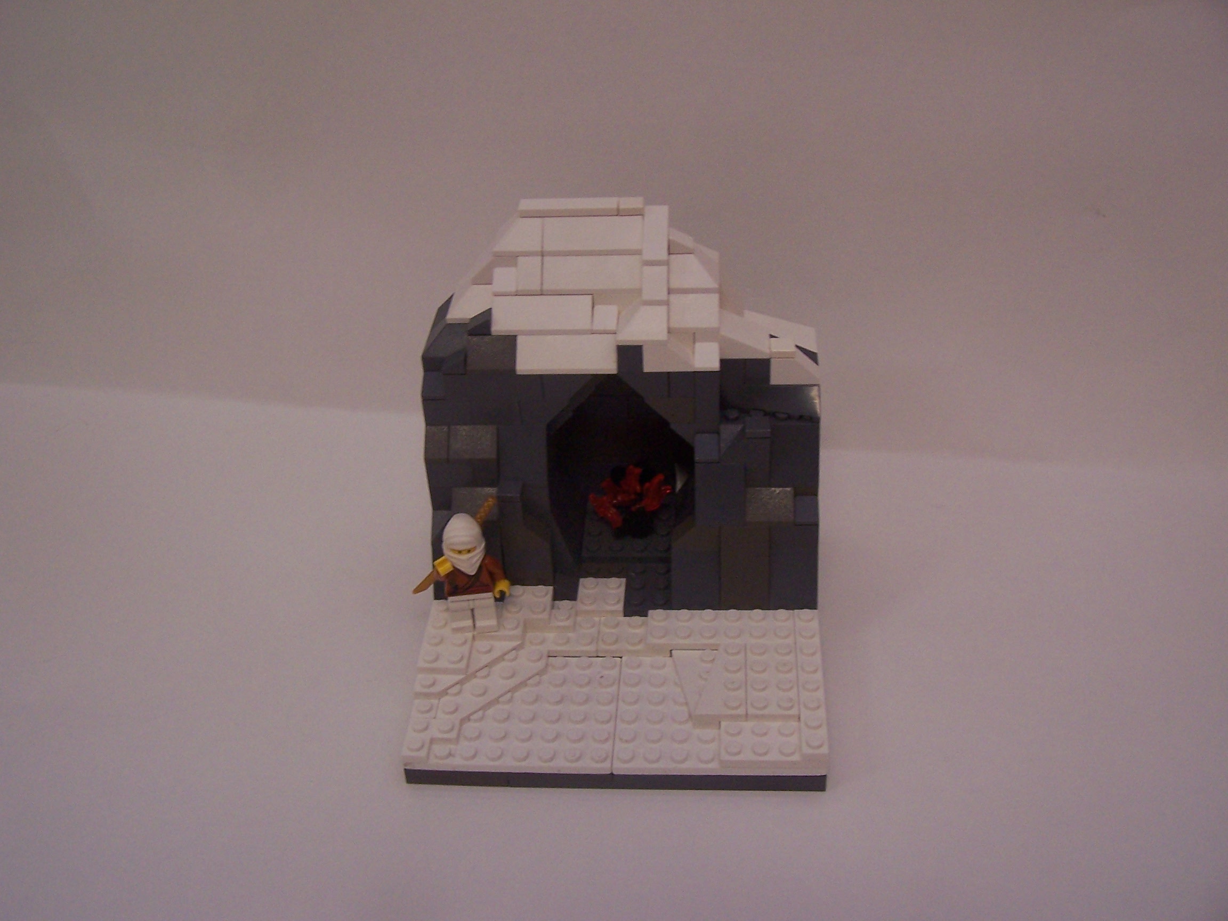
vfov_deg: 37.7
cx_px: 614
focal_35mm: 38
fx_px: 1348
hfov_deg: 49.0
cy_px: 460
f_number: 2.8
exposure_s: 1/30
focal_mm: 6.3
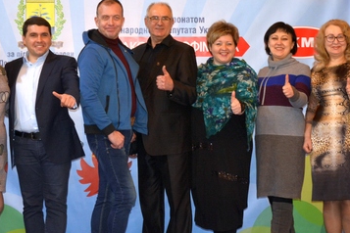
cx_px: 186
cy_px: 95
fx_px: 1254
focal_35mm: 129
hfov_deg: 15.9
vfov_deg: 10.6
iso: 1000
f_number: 5.3
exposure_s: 1/60
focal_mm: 48
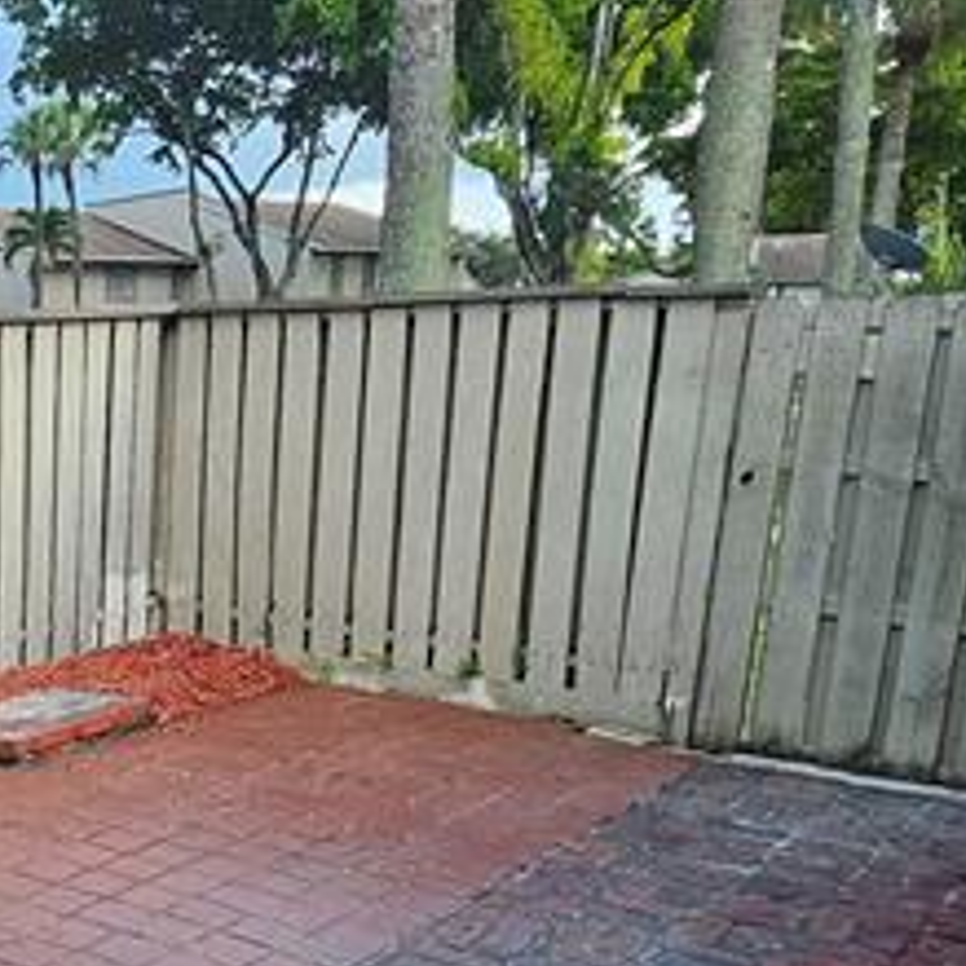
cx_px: -79
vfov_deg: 39.3
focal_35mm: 42
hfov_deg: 34.8
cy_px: 684
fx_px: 1326
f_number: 2.2
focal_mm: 1.74
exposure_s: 1/338
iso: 32
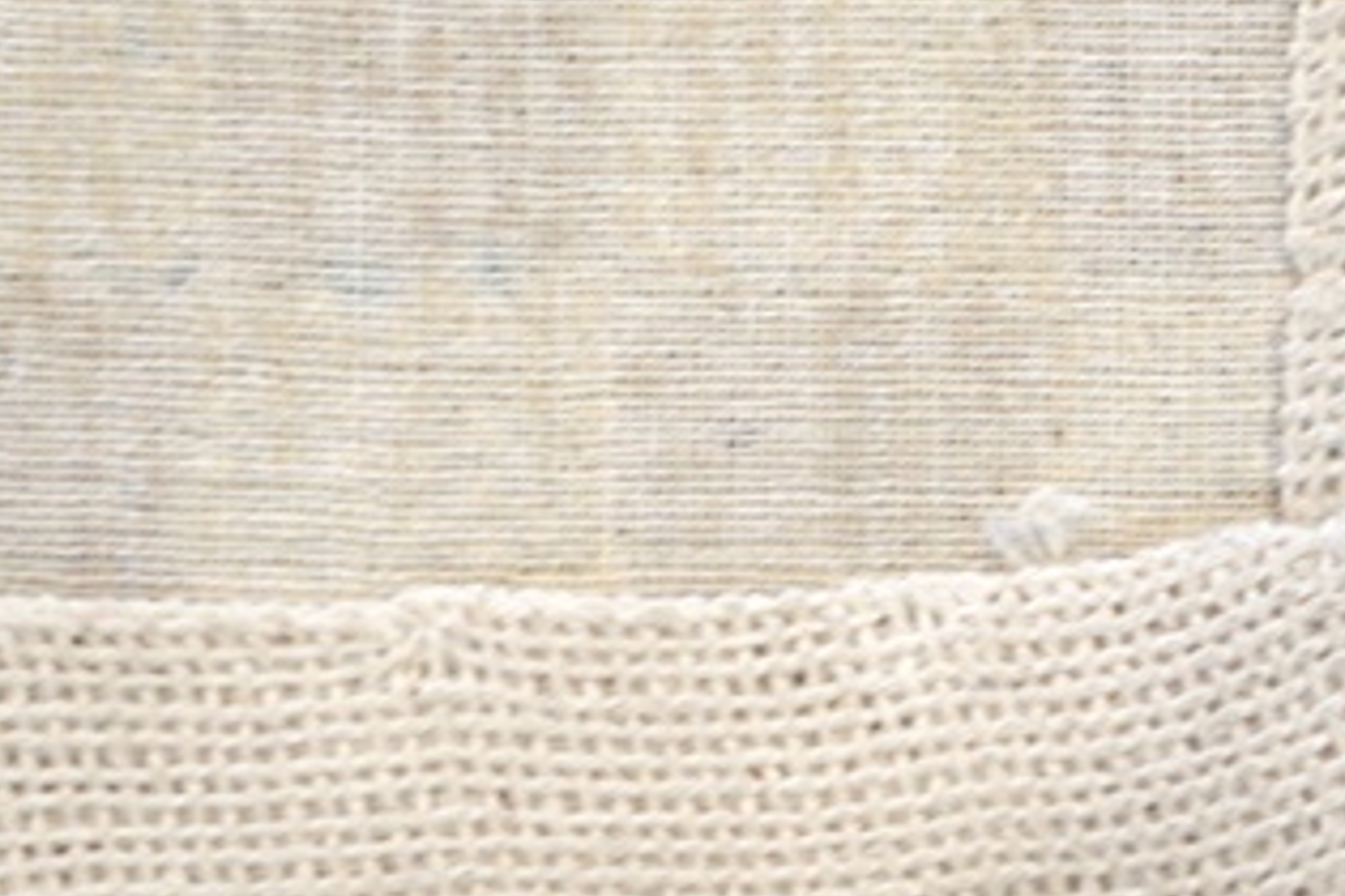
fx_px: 6841
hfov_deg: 11.2
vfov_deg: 7.5
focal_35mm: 183
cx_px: 824
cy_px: 527
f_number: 5.6
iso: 900
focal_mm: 55
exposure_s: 1/15
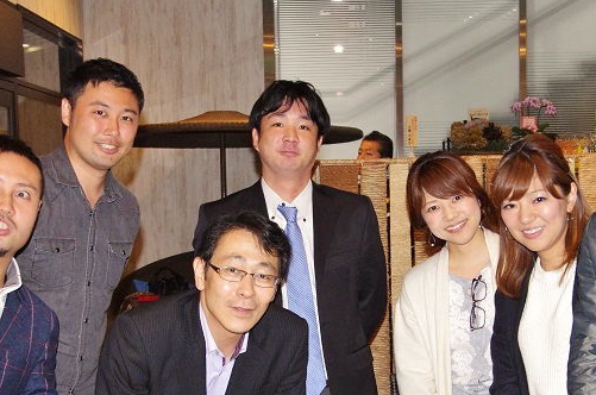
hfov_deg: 30.1
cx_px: 339
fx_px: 1107
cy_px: 273
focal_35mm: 67
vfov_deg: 20.1
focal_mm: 28
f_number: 5
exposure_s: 1/60
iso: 3200
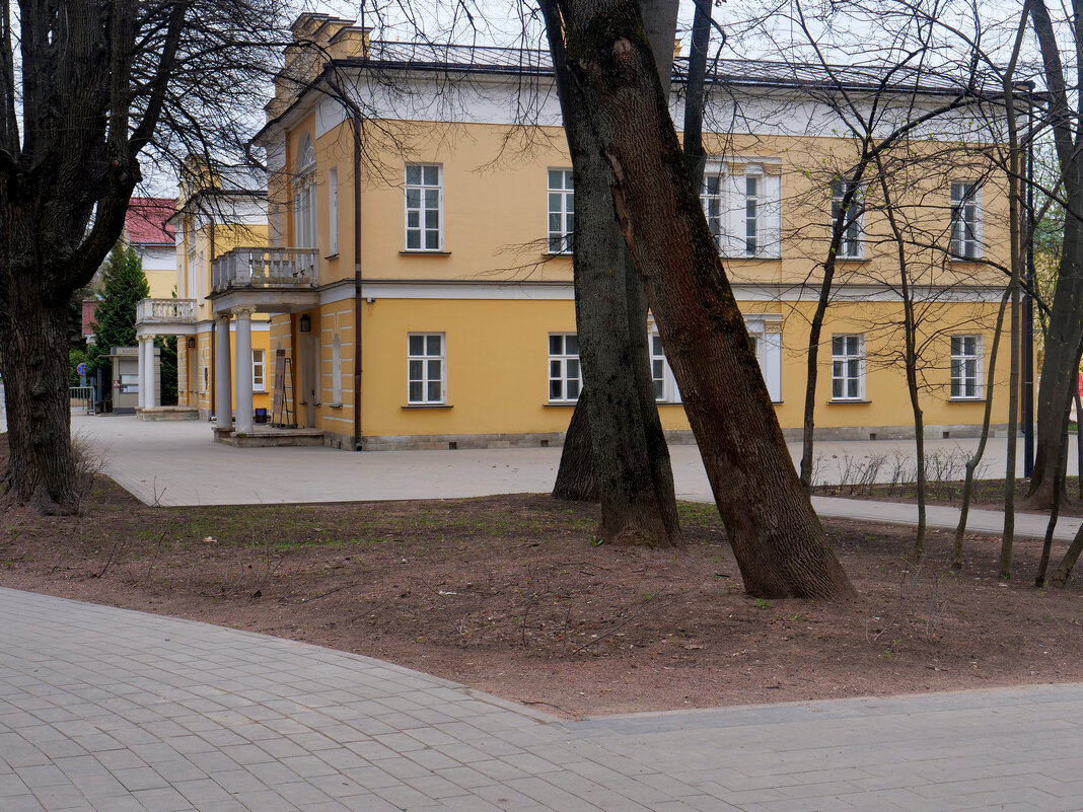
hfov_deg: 38.2
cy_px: 406
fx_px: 1564
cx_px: 542
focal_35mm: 50
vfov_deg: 29.1
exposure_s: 1/80
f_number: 8
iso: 200
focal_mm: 25
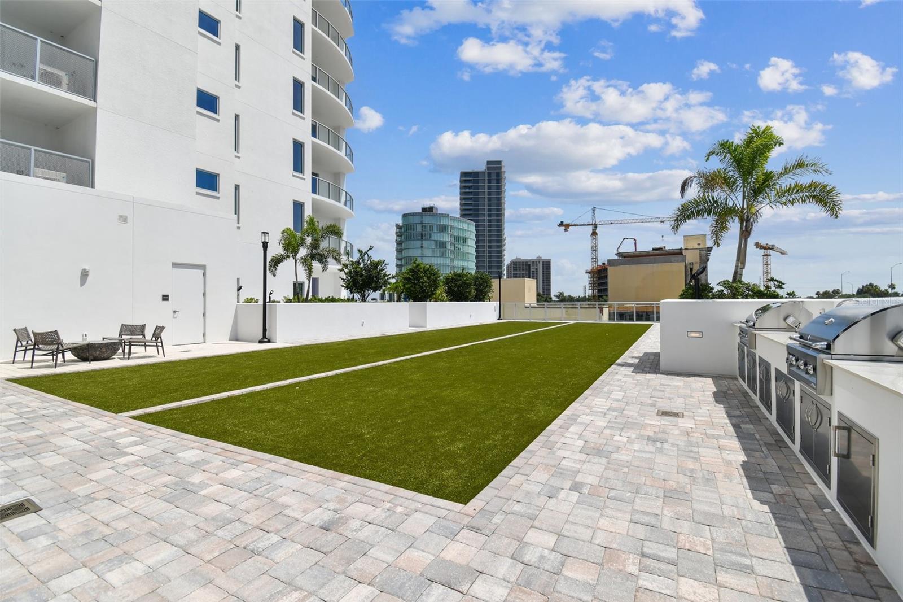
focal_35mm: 15
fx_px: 376
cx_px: 452
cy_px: 301
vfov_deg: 77.3
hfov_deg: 100.4
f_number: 7.1
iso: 100
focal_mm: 10
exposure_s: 1/400
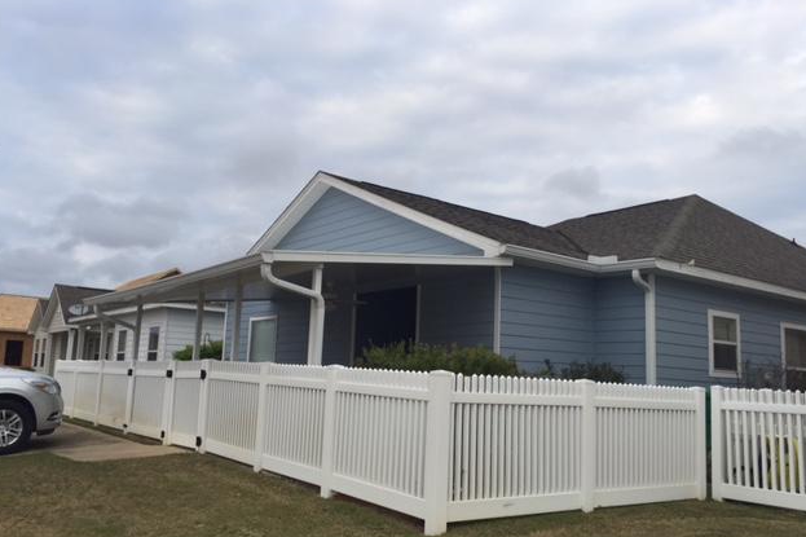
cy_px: 300
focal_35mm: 31
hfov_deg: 60.3
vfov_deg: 42.2
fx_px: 694
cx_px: 405
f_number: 2.2
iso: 32
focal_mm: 4.15
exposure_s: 1/439
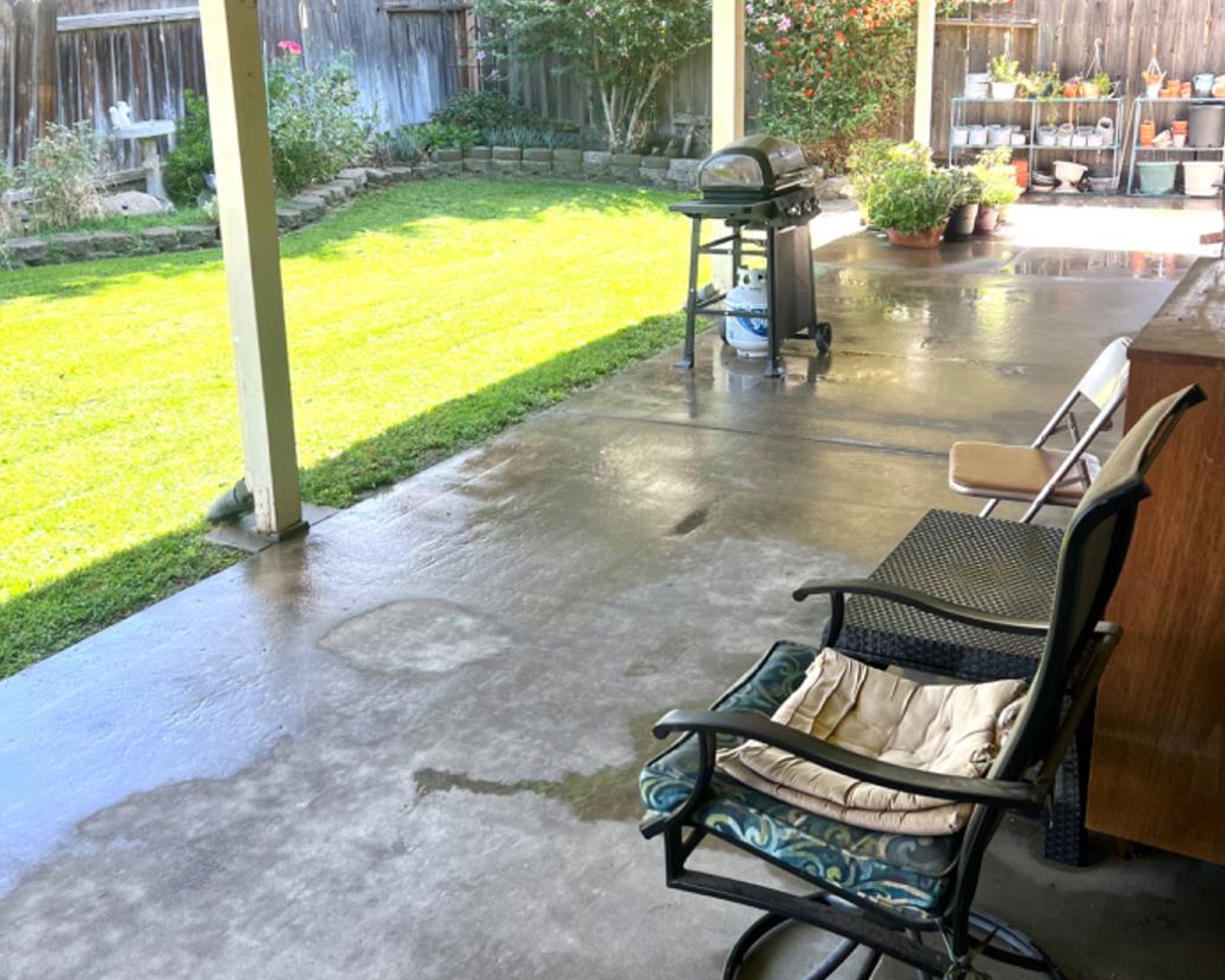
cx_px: 583
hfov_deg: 49.1
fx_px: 1341
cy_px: 383
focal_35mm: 37
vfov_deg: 39.9
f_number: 1.5
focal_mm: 5.7
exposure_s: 1/279
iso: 40
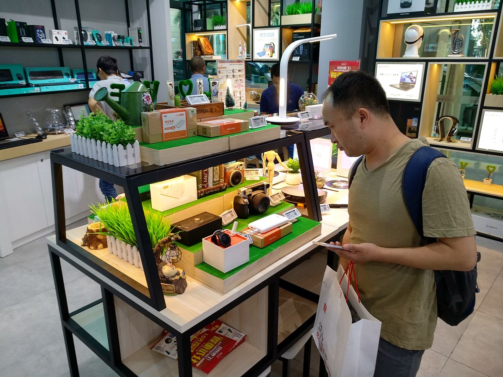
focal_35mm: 22
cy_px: 188
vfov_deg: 61.1
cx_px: 252
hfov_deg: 76.4
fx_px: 320
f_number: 2.2
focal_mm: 3.81
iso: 200
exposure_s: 1/50
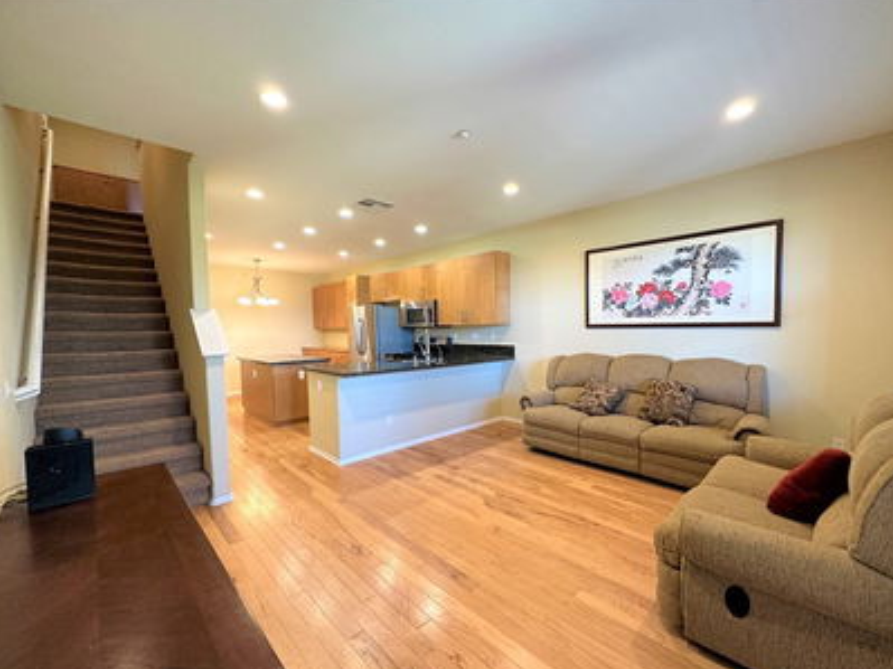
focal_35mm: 15
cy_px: 345
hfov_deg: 98.2
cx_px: 460
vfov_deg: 81.7
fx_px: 387
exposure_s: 1/60
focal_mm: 2.22
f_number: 2.2
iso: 320
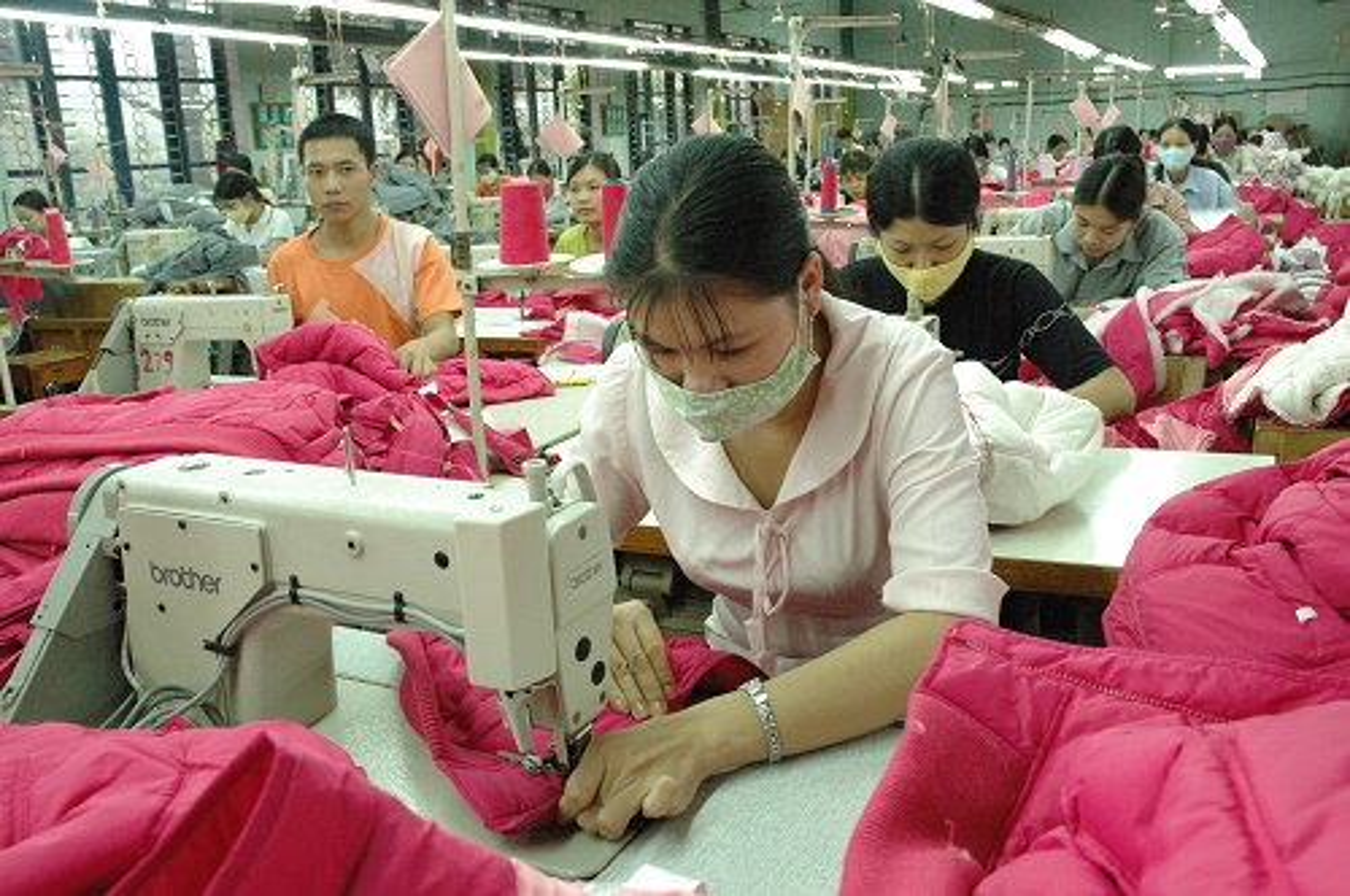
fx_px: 1236
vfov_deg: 39.9
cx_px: 675
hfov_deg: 57.3
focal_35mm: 33
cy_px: 448
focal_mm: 22
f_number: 8
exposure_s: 1/25
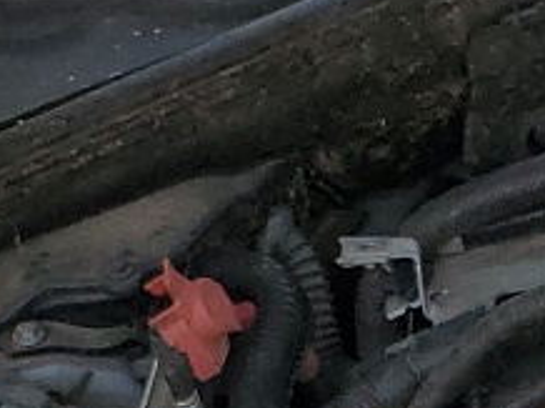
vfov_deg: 7.1
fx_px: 3004
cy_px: 1126
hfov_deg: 9.8
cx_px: 1010
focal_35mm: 191
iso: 50
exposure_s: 1/1111
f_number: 1.5
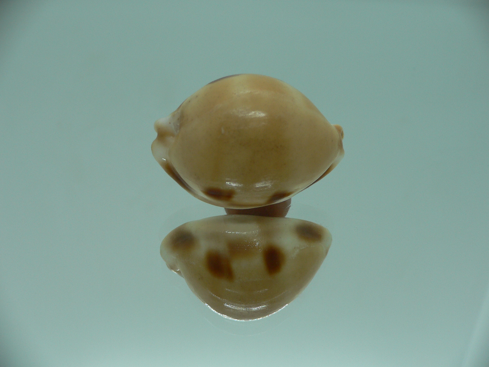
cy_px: 184
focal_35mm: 35
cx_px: 244
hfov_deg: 52.6
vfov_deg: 40.7
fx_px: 494
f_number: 2.8
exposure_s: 1/80
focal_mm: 4.6
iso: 80
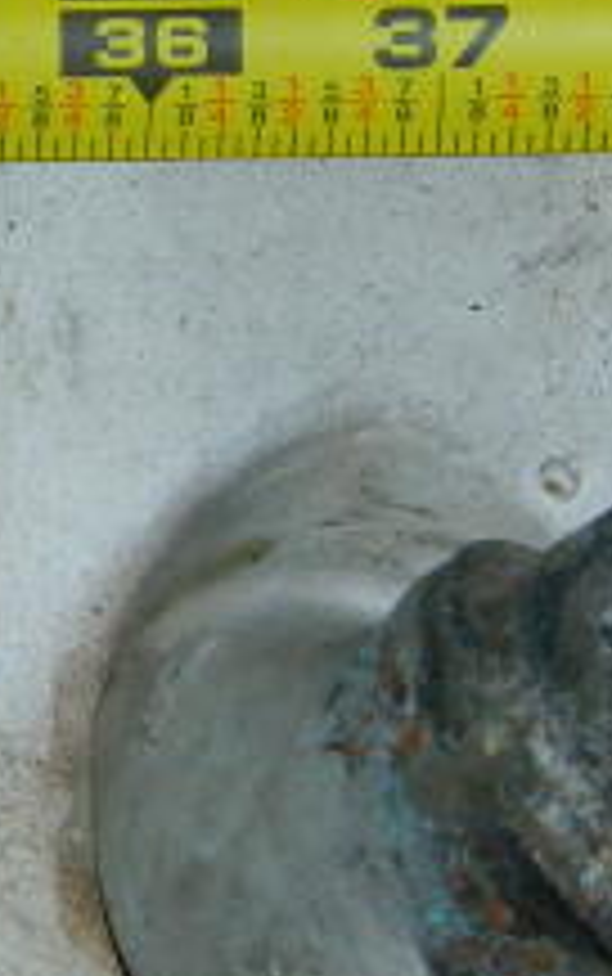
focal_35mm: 410
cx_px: 0
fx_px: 10920
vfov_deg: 5.1
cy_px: 810
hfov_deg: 3.2
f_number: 4.7
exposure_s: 1/30
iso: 200
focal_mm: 19
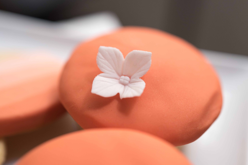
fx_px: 345
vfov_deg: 27.0
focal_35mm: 50
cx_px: 124
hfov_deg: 39.6
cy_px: 82
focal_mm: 50
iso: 800
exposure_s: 1/160
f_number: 3.2
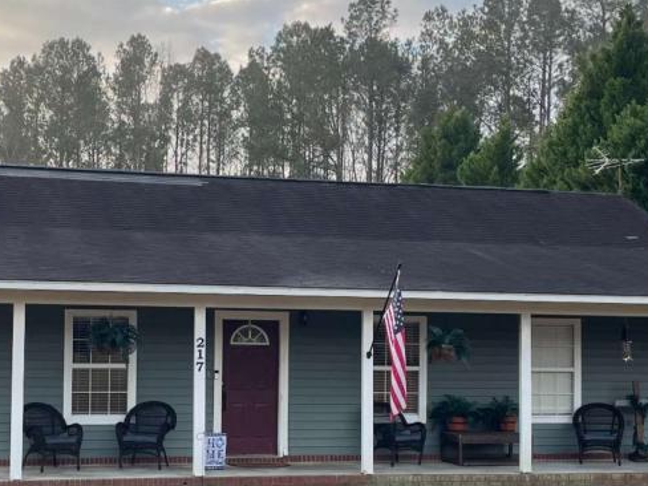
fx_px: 1198
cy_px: 320
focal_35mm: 64
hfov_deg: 30.2
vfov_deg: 22.8
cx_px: 251
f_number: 1.6
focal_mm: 4.2
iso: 32
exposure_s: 1/378
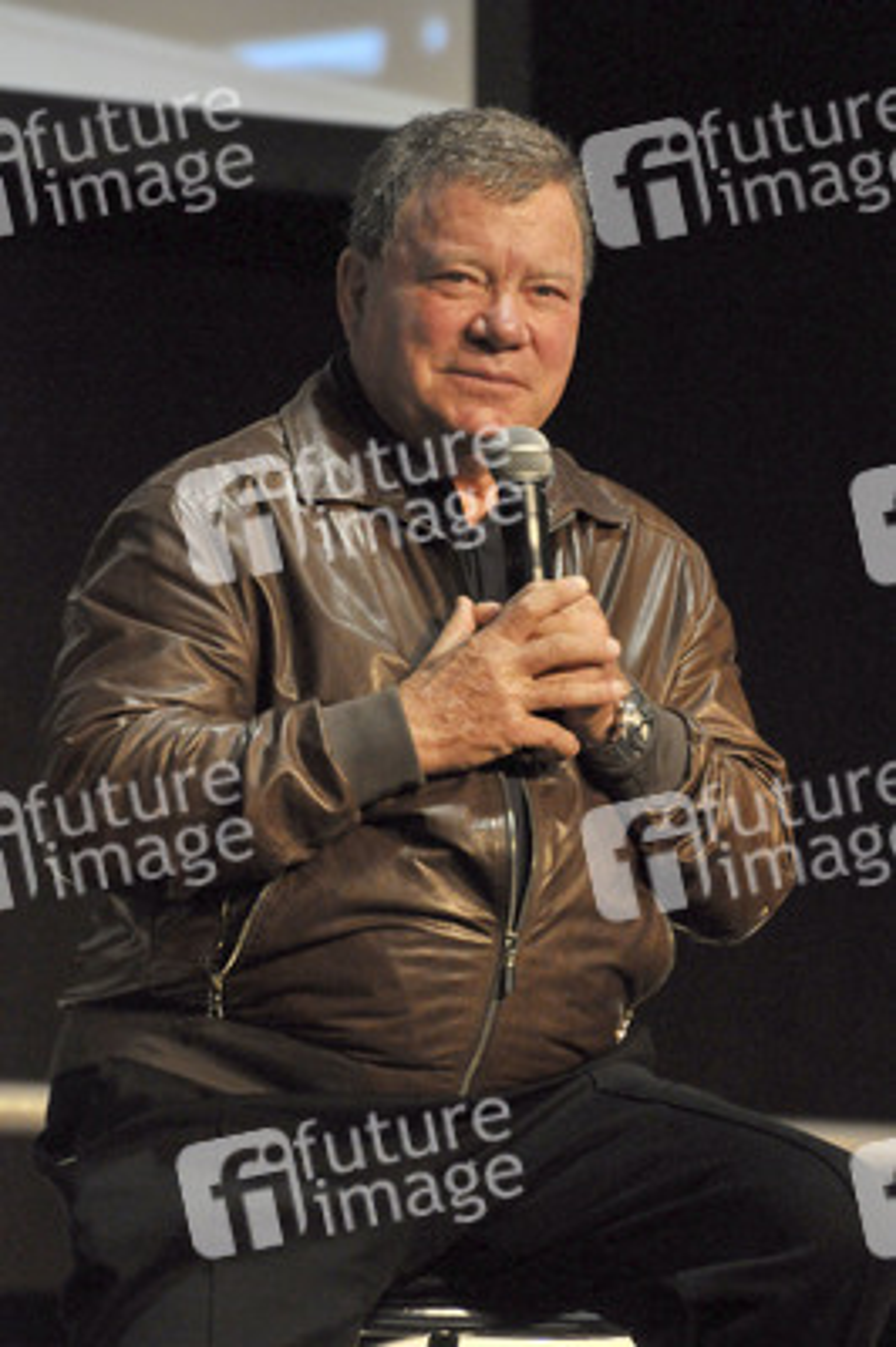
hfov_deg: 3.0
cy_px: 674
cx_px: 448
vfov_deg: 4.6
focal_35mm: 450
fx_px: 16828
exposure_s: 1/100
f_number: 5.6
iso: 3200
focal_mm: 300
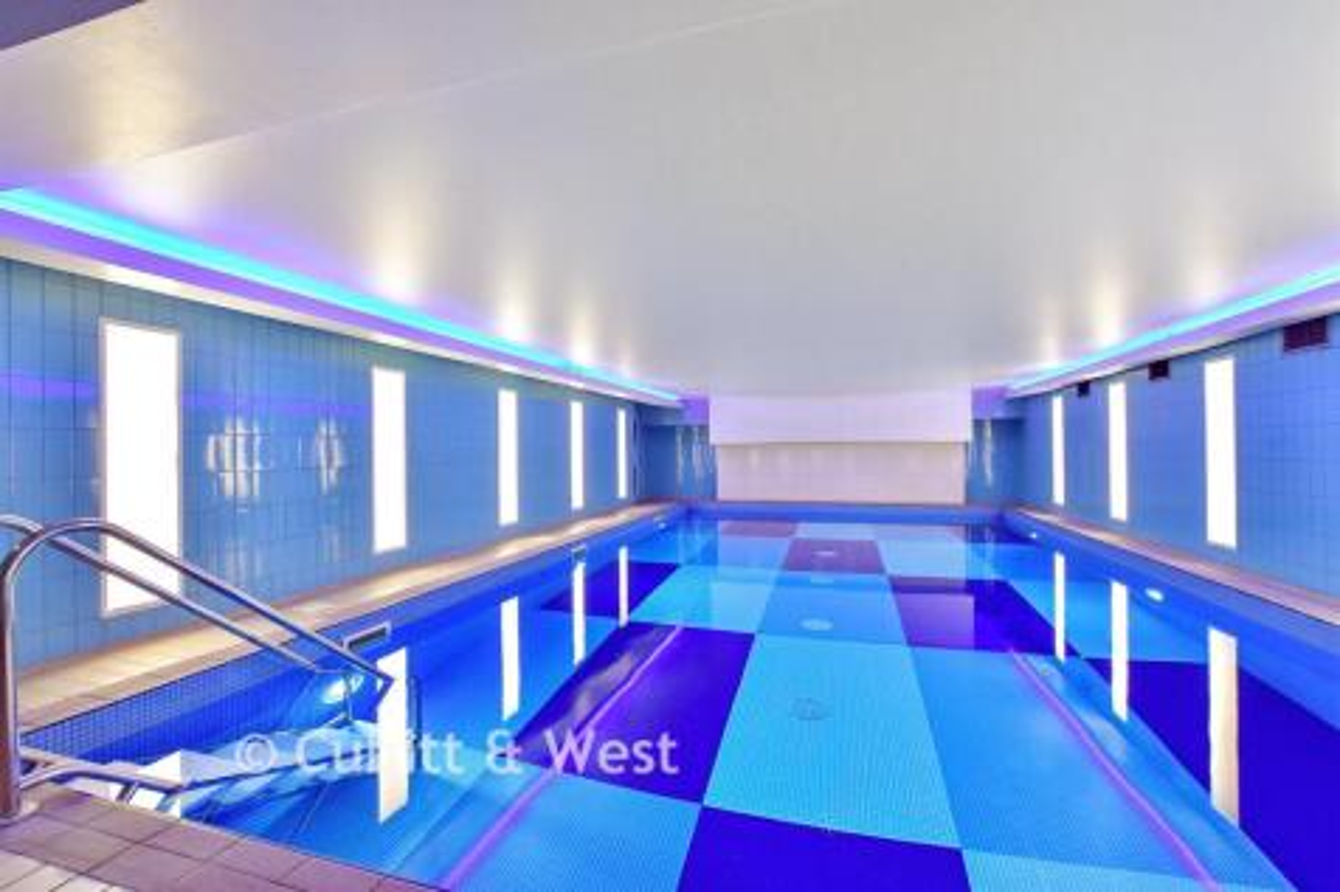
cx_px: 670
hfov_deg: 100.4
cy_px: 446
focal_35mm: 15
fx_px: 558
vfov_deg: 77.3
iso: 500
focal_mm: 10
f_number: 7.1
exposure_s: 1/8
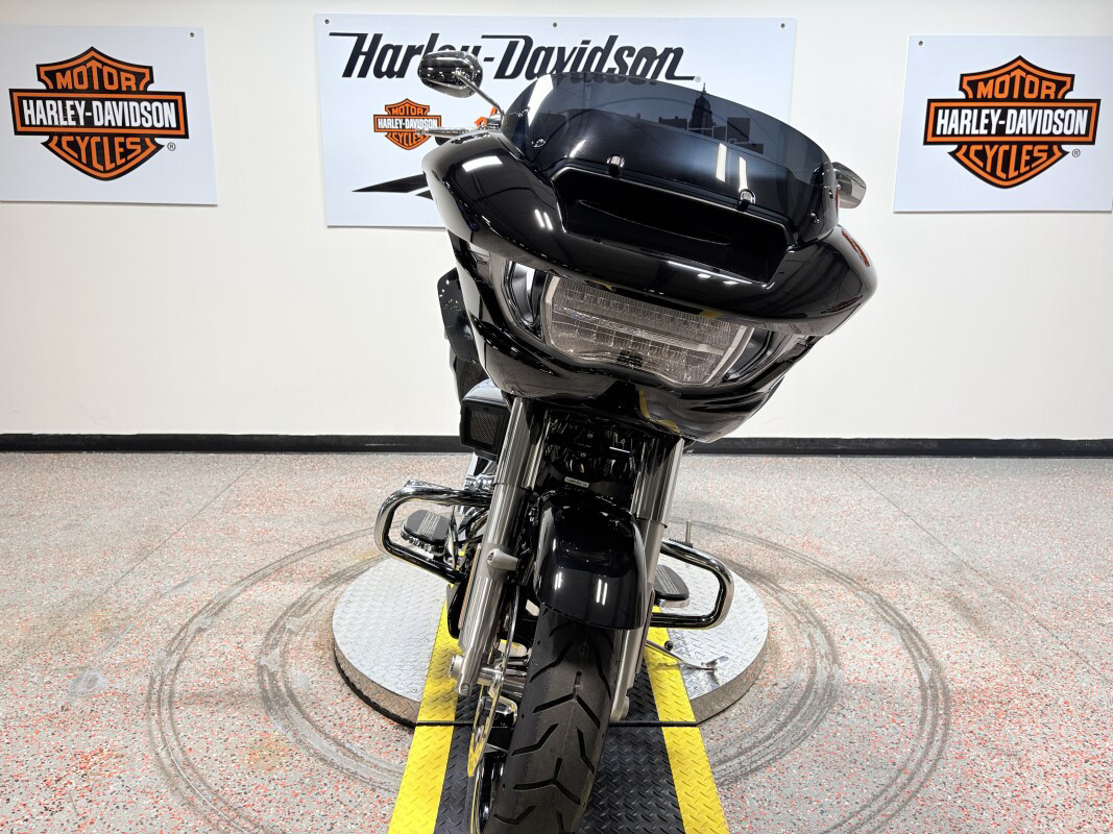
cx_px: 556
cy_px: 417
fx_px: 836
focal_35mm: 26
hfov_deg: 67.3
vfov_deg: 53.1
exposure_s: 1/120
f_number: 1.6
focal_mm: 5.96
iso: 50
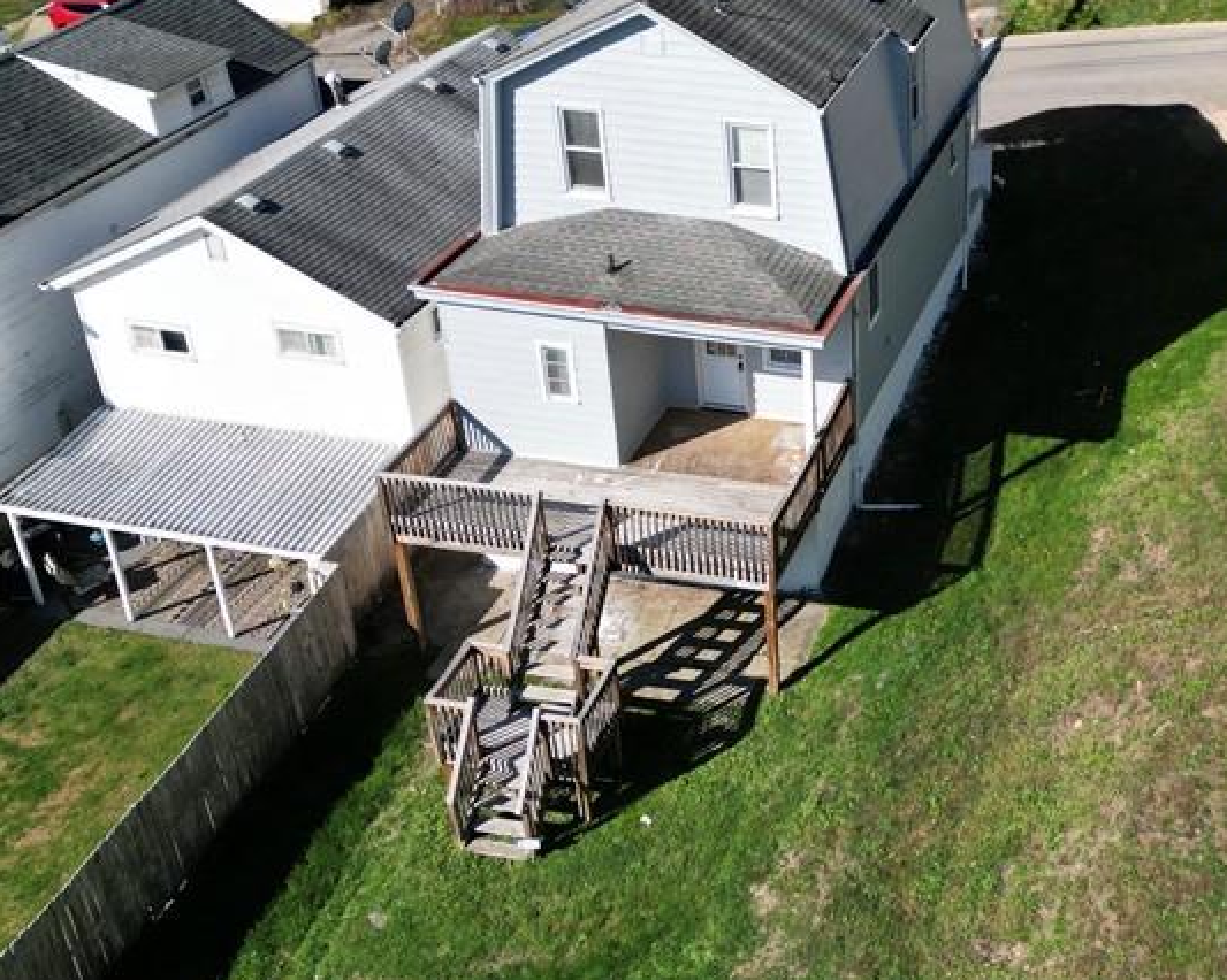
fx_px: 1634
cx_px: 916
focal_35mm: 45
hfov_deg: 40.1
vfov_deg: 33.4
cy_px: 460
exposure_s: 1/4000
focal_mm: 6.72
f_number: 1.7
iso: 200
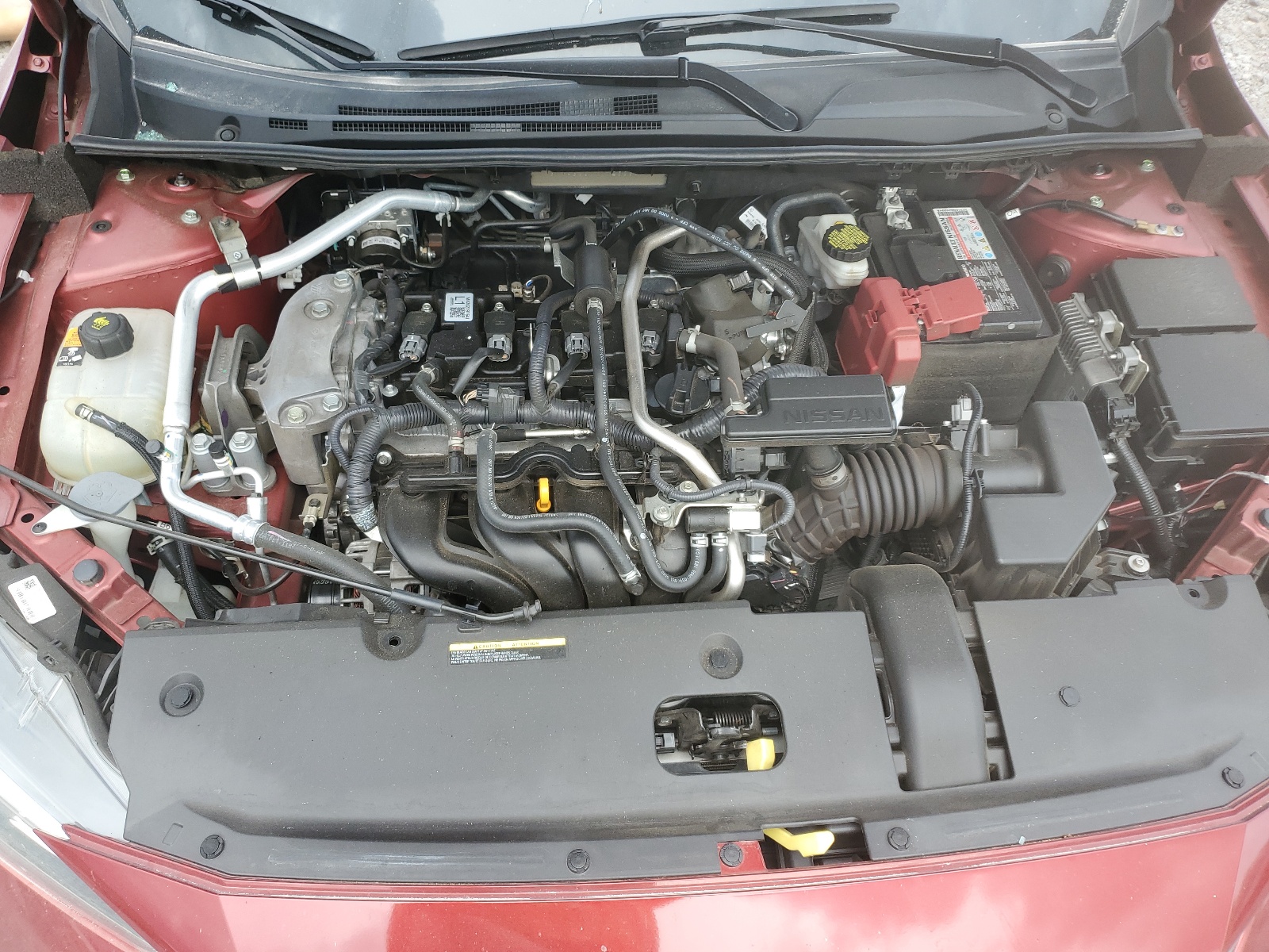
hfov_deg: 67.3
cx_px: 634
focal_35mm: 26
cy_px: 476
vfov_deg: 53.1
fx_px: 953
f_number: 1.5
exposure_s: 1/244
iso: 50
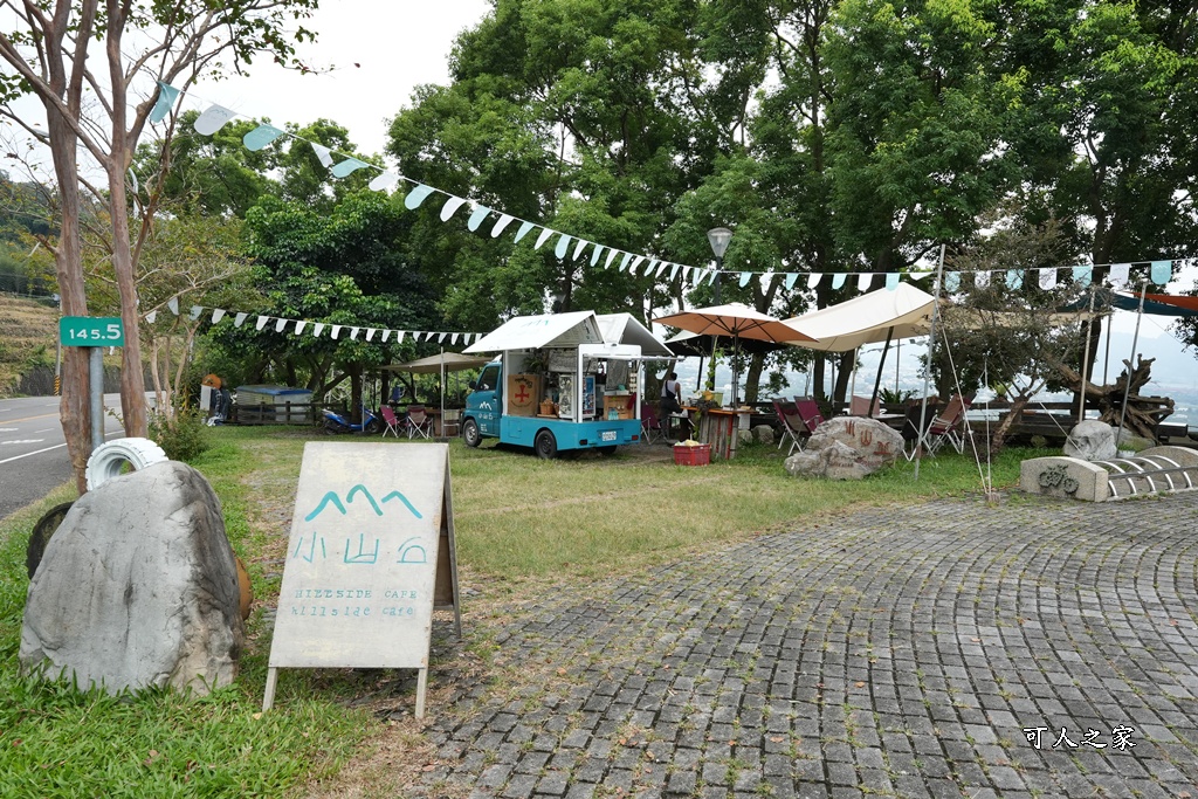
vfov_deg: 59.5
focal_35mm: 21
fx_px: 699
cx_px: 599
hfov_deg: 81.2
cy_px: 400
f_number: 8
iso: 640
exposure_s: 1/500
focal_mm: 14
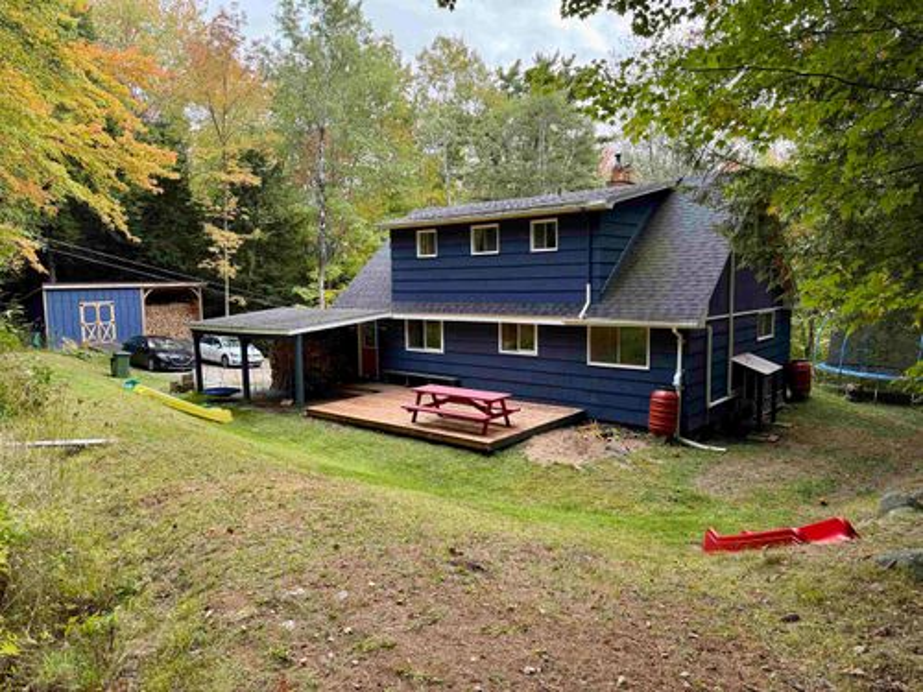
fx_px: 640
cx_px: 462
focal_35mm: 24
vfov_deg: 56.8
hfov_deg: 71.6
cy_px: 346
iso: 125
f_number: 1.78
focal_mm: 6.76
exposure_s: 1/232
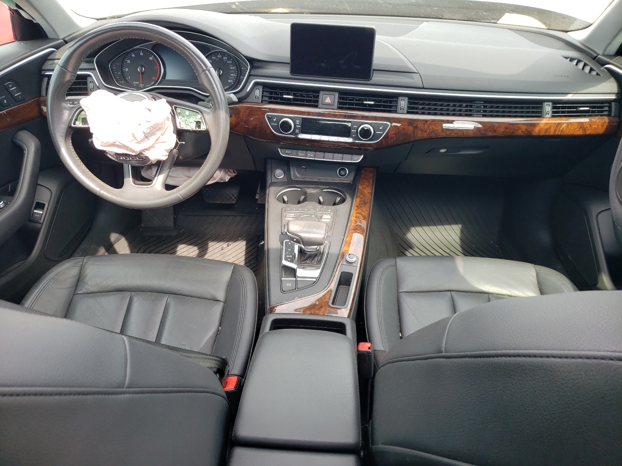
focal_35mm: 26
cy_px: 233
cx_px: 311
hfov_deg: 67.3
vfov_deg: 53.1
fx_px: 467
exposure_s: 1/233
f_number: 1.5
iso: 50
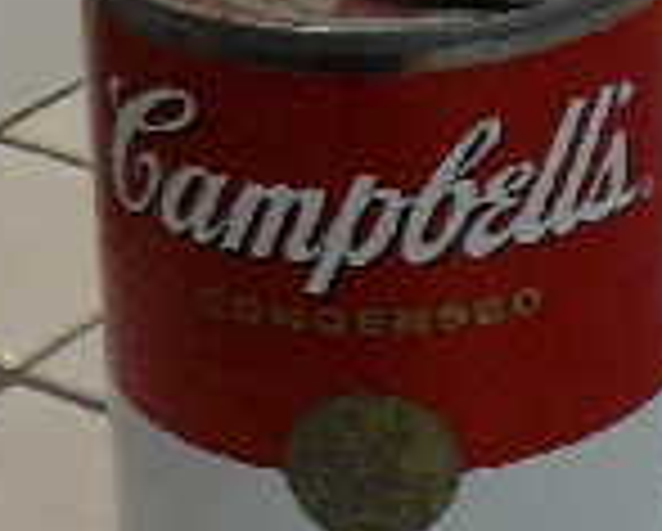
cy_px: -529
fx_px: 4002
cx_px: 1229
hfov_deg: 9.0
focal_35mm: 204
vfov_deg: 7.3
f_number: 4.5
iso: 200
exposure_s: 1/13
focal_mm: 6
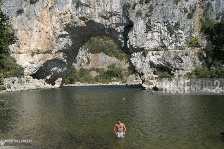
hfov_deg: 62.0
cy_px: 74
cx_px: 112
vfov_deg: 43.5
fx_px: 186
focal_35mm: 30
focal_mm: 20
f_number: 13
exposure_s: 1/640
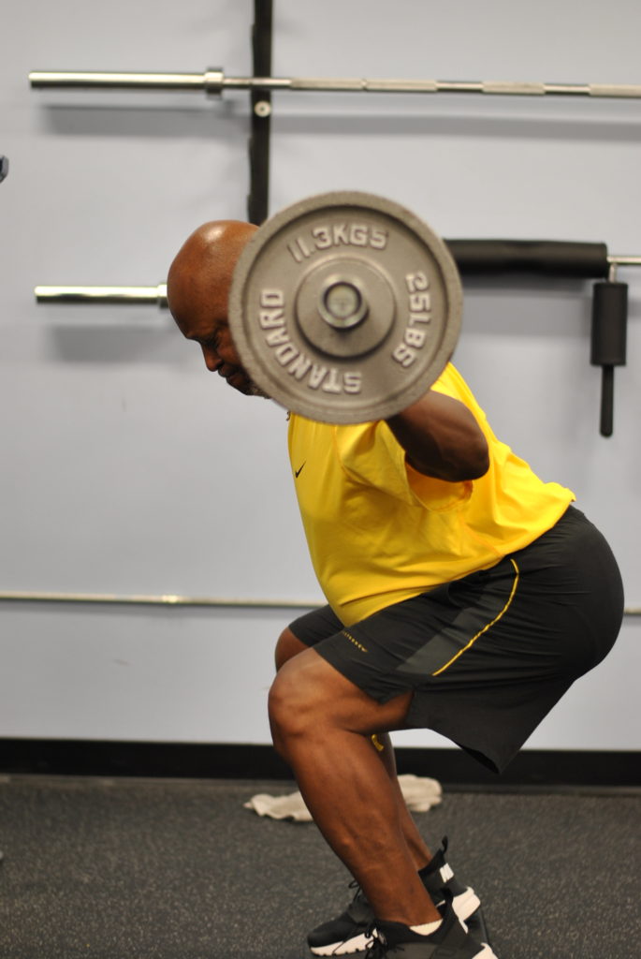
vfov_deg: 27.0
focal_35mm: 75
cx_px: 320
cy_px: 480
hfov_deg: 18.2
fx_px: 1998
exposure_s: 1/60
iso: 200
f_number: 1.8
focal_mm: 50
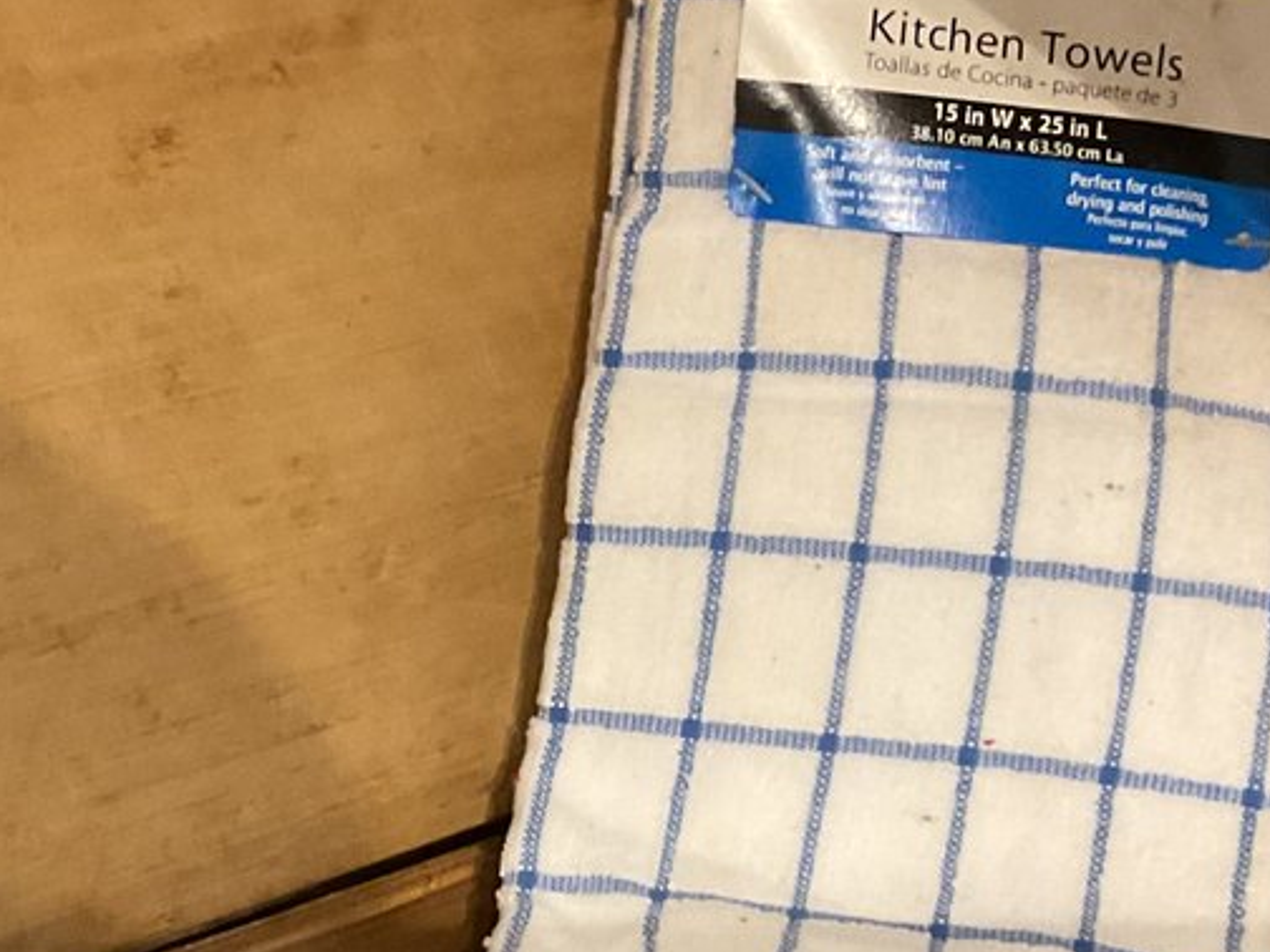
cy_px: 676
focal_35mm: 87
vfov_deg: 16.9
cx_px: 362
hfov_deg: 22.3
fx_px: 3192
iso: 320
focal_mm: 3
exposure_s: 1/30
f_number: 1.8
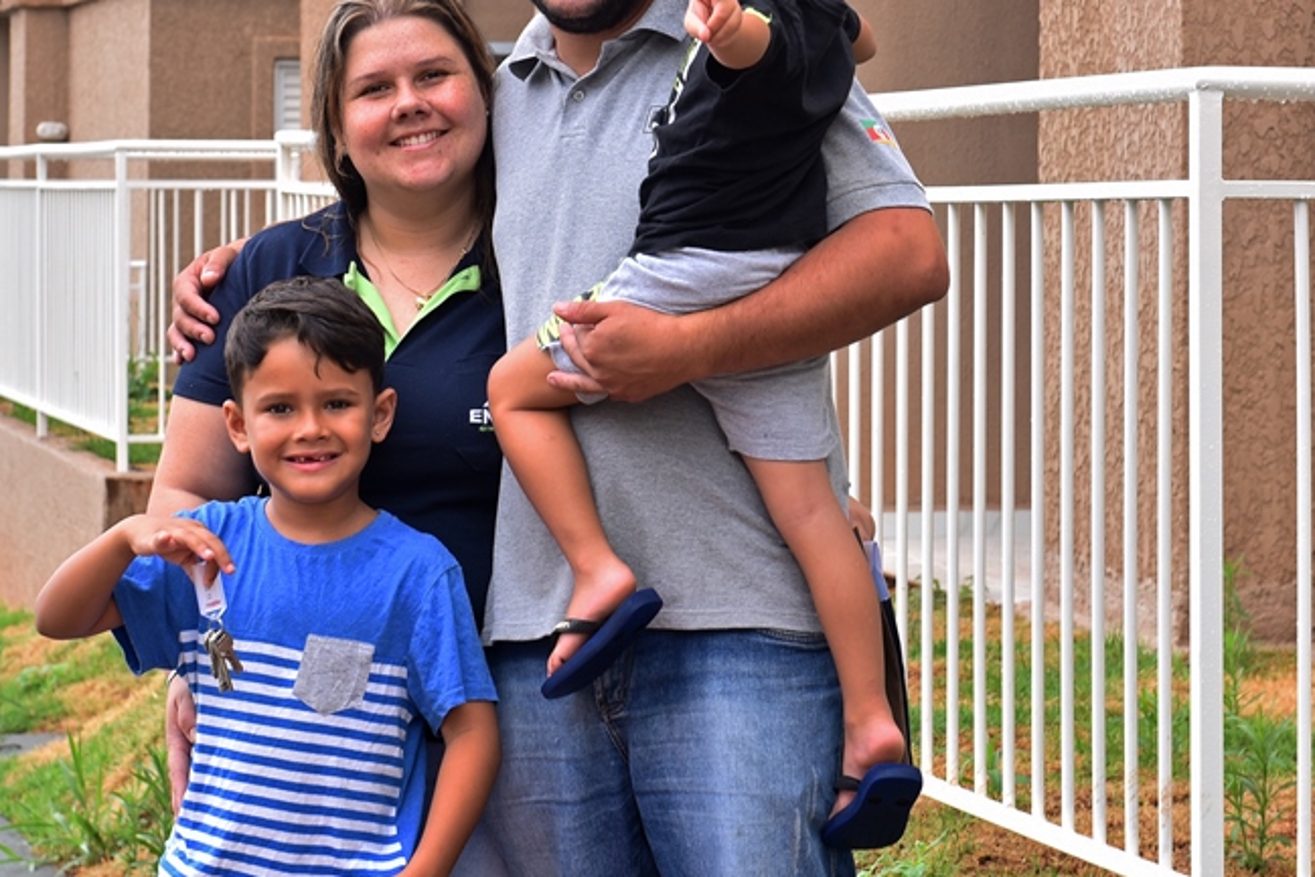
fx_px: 4201
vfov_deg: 11.8
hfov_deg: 17.8
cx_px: 595
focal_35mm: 115
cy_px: 94
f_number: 6.3
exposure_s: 1/160
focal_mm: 62
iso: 400
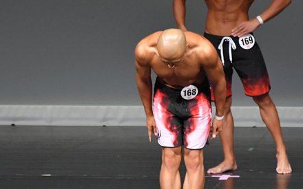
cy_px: 92
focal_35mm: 673
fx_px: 5557
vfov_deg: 2.0
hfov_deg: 3.1
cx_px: 216
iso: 5000
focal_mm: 250
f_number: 5.6
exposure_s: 1/400
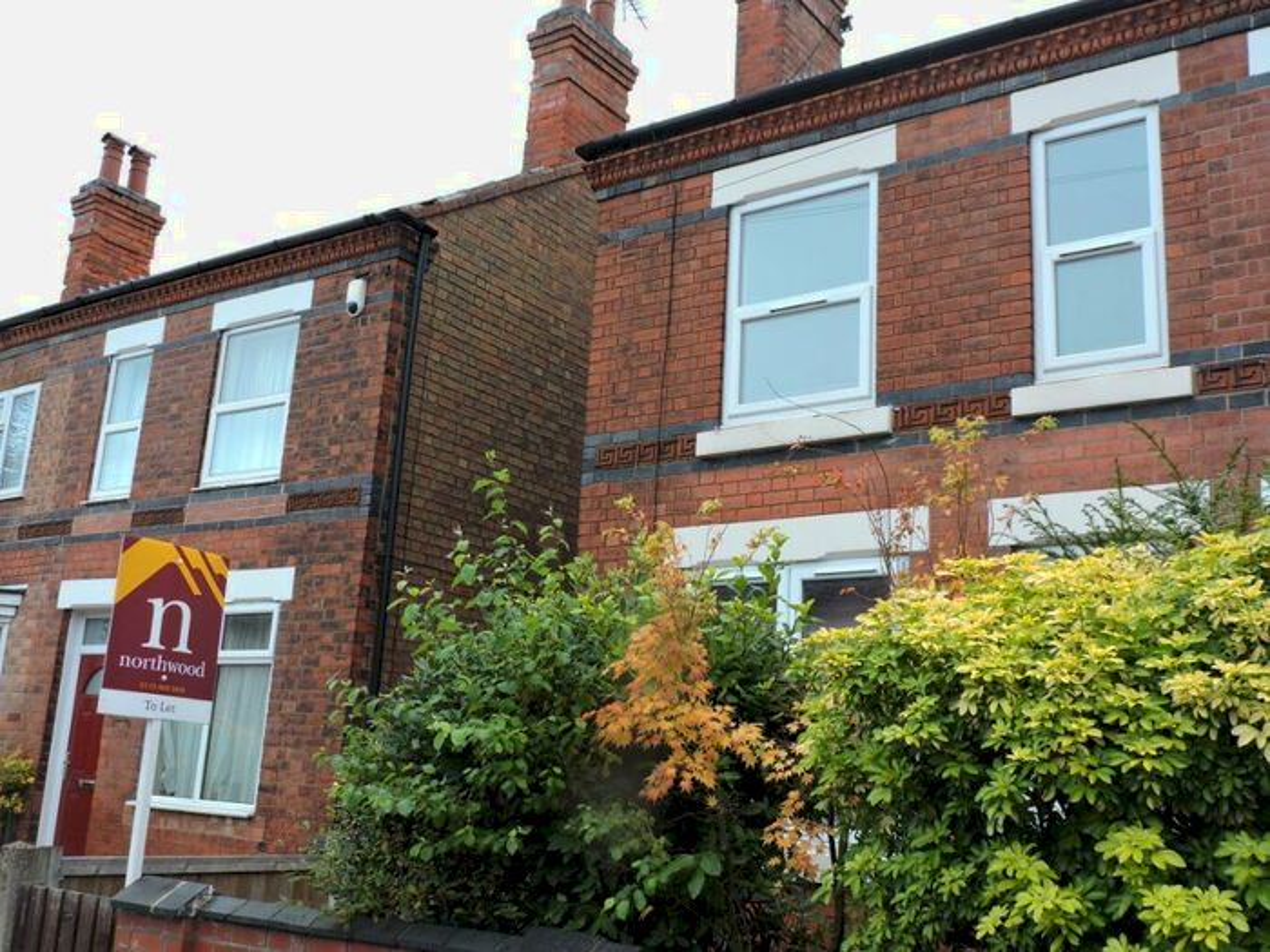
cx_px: 635
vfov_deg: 40.7
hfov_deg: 52.6
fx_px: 1284
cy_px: 476
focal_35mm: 35
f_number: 3.3
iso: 100
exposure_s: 1/100
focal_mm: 6.2
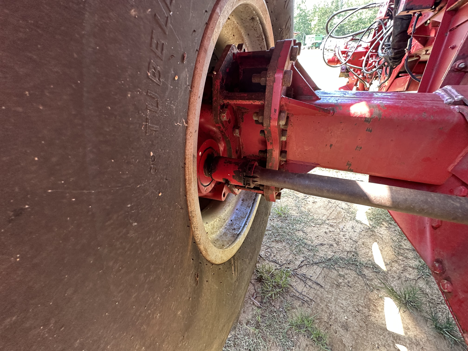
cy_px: 176
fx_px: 189
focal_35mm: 14
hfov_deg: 102.1
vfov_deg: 85.7
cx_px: 234
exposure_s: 1/99
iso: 200
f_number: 2.2
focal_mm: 2.22
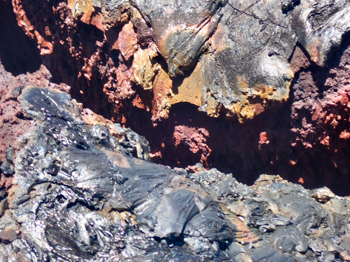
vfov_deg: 15.7
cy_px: 131
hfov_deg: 20.9
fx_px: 950
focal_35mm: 94
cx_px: 175
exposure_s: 1/125
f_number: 4.7
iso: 125
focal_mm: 16.79
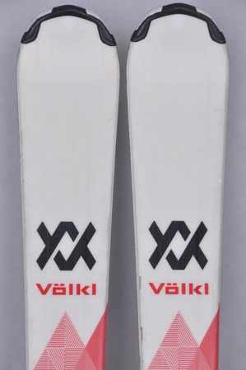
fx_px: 1618
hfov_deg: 8.7
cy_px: 185
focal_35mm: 158
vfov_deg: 13.1
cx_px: 123
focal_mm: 105
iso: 3200
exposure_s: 1/125
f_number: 9.5
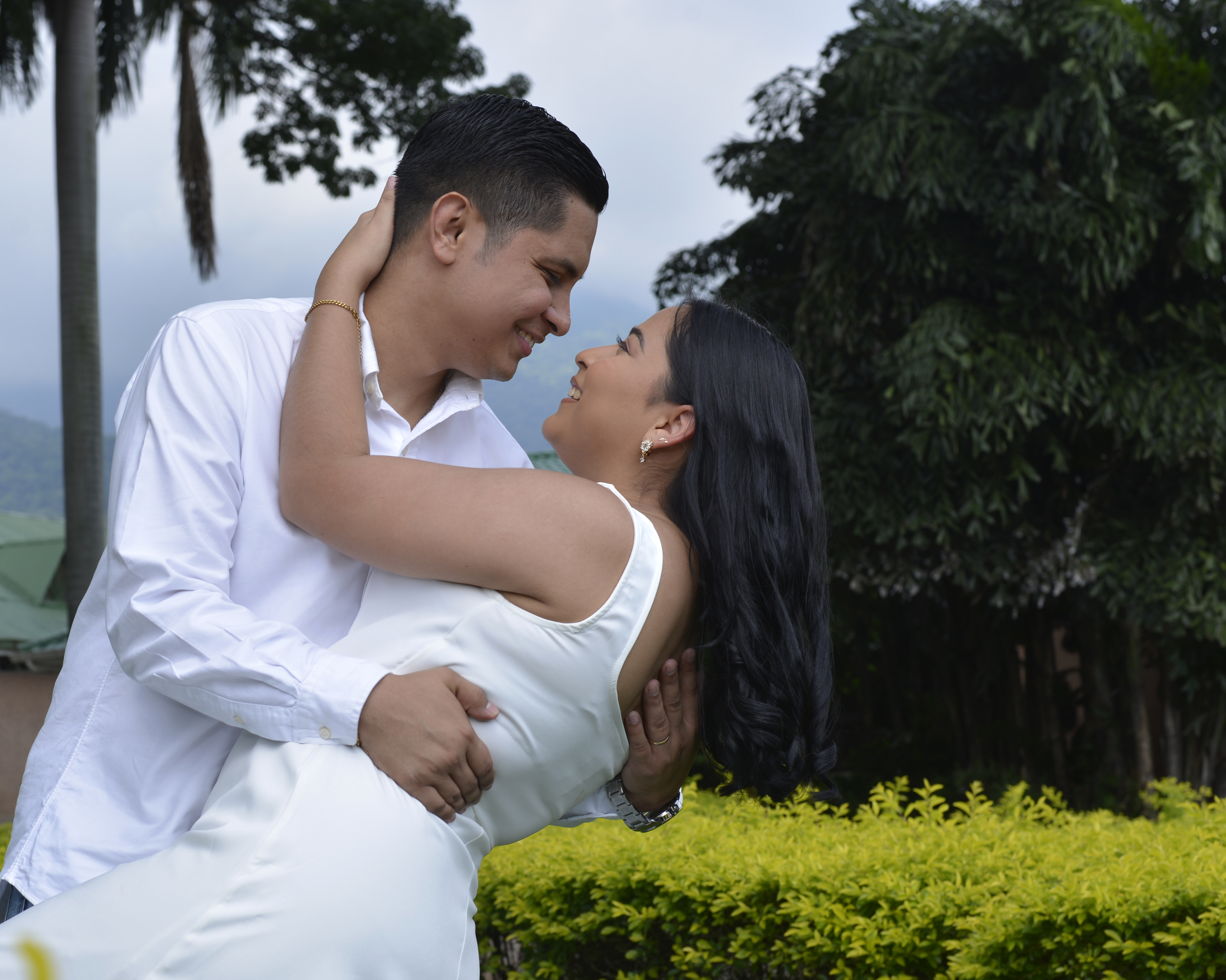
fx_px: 2721
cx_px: 323
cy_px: 643
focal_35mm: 75
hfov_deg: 25.1
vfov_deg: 20.4
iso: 100
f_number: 8
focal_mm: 50
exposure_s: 1/200
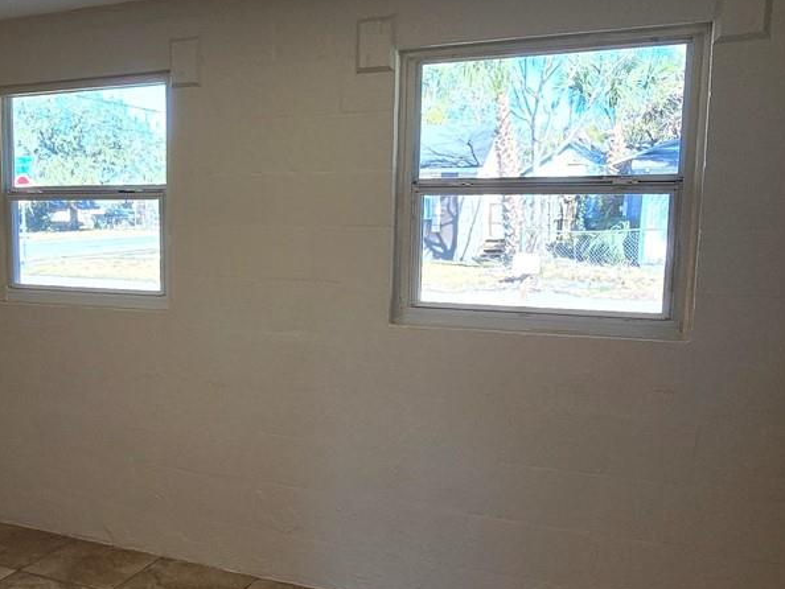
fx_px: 794
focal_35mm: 35
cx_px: 188
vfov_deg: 40.7
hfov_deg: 50.3
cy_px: 309
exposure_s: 1/120
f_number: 2.2
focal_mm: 2.2
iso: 80
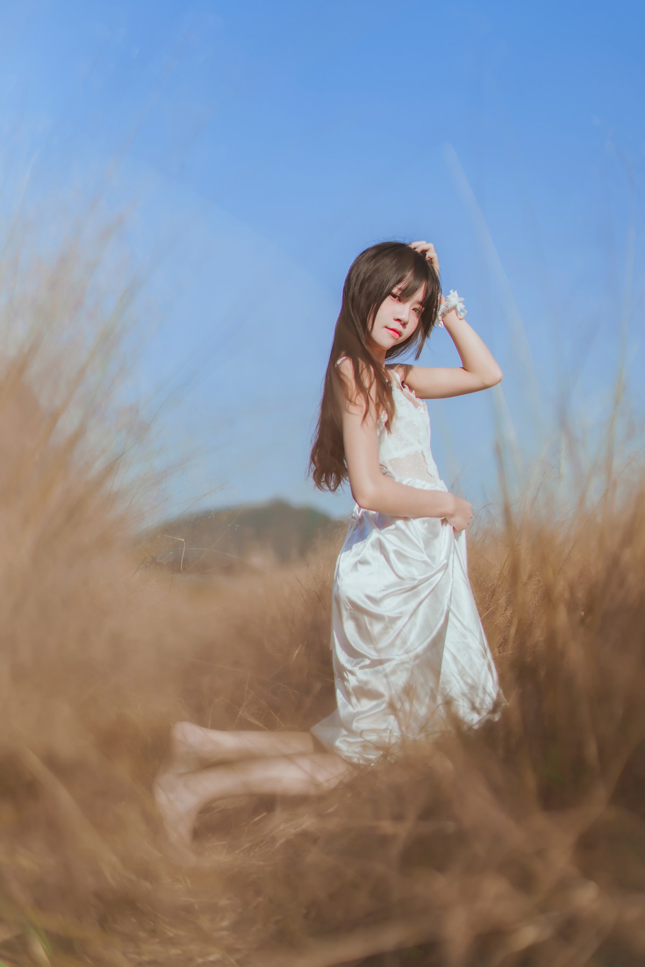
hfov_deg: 27.0
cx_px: 322
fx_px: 1343
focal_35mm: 50
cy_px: 484
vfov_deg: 39.6
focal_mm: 50
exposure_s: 1/8000
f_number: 1.4
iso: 64
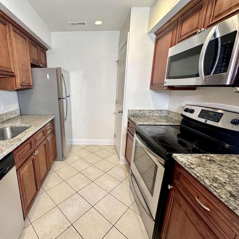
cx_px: 88
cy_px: 123
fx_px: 133
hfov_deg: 82.3
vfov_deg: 83.9
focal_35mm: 17
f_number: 2.2
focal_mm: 2.22
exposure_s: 1/120
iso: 250
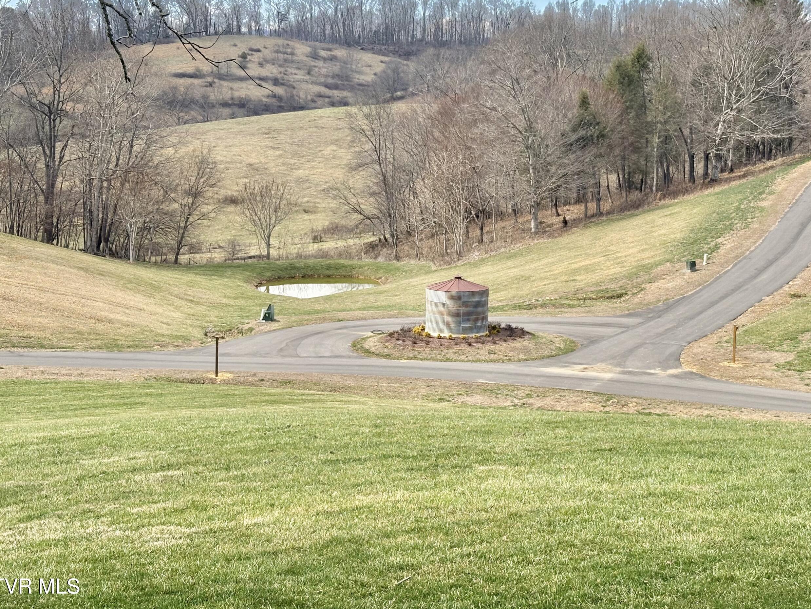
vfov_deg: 23.3
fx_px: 1476
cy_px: 251
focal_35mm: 63
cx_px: 481
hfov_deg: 30.7
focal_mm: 5.96
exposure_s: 1/1709
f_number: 1.6
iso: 32
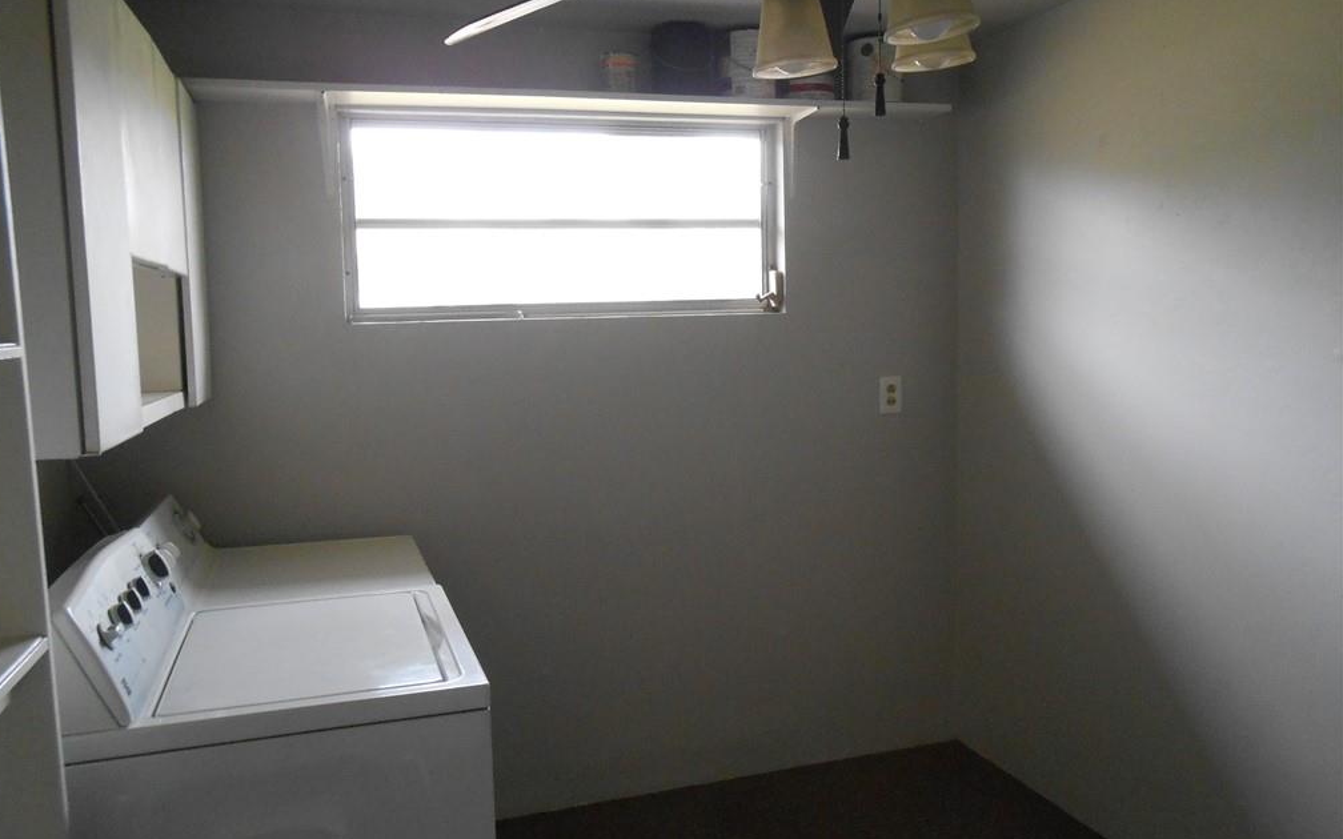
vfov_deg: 44.5
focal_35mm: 28
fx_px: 1025
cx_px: 662
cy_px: 418
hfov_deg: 66.5
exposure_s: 1/30
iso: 400
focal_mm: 4.6
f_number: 3.5
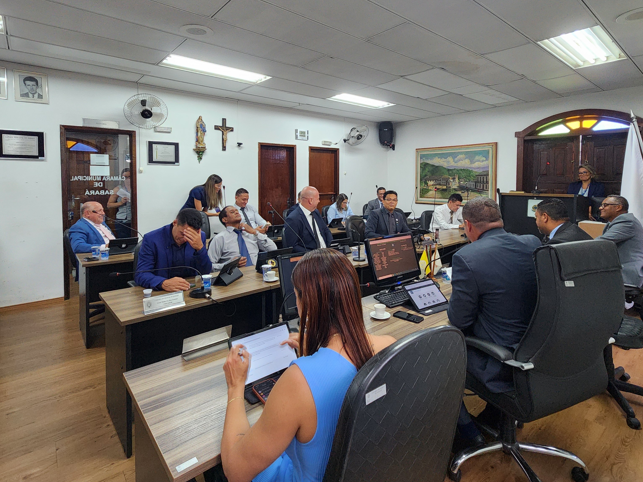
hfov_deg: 91.0
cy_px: 191
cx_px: 322
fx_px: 316
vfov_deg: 73.8
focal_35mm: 17
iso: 400
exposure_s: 1/60
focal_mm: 2.2
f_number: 2.2
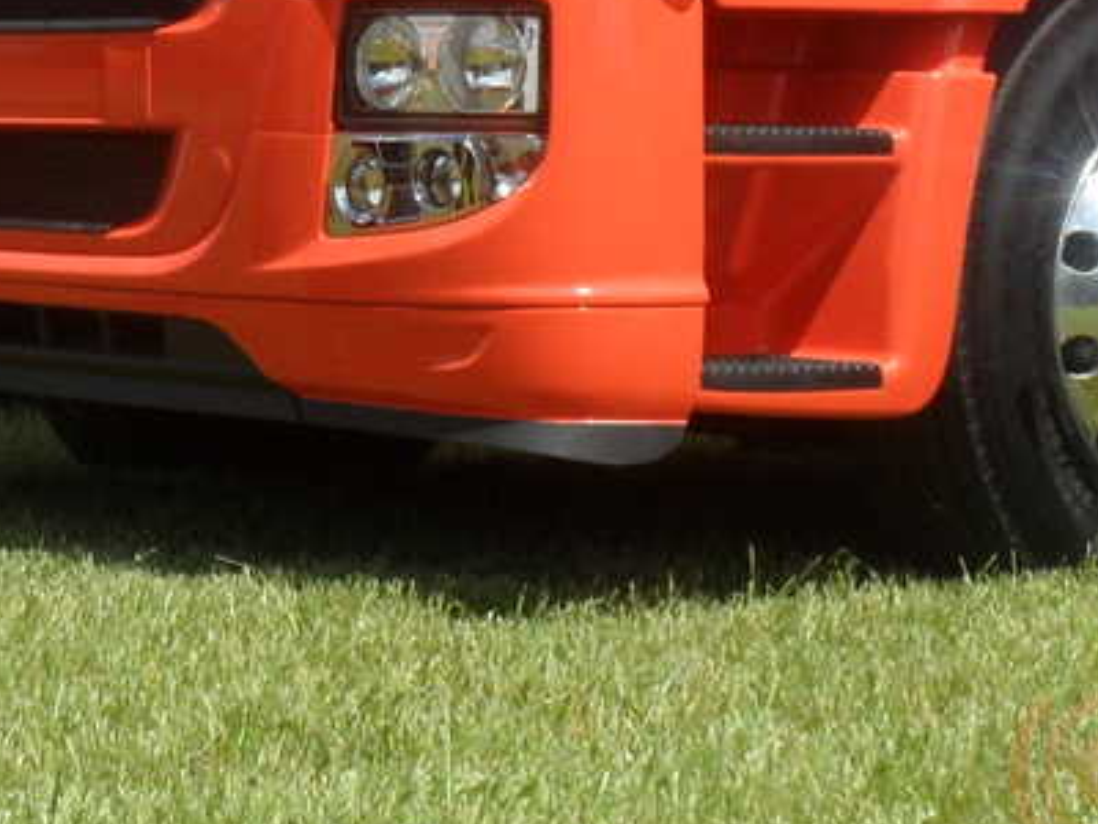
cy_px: -321
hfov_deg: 16.2
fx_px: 3806
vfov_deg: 11.9
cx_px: 110
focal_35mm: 120
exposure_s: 1/500
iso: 80
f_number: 5.2
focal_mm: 6.5
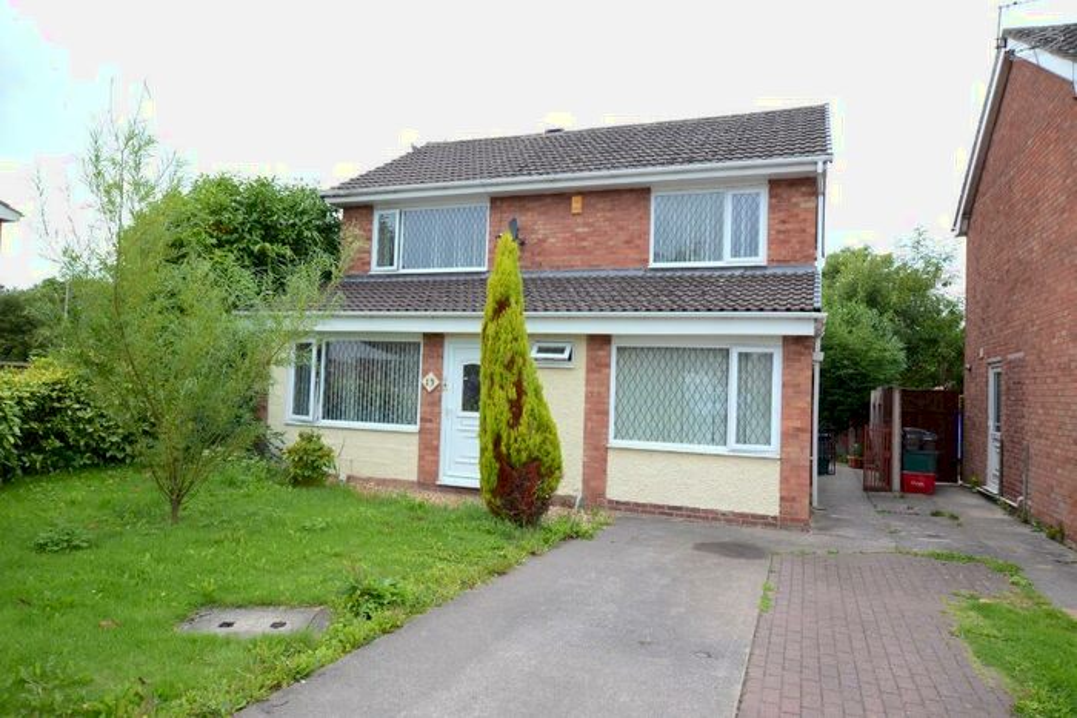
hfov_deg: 73.7
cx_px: 538
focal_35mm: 24
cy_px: 359
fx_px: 718
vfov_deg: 53.2
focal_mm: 16
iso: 100
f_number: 5
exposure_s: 1/100
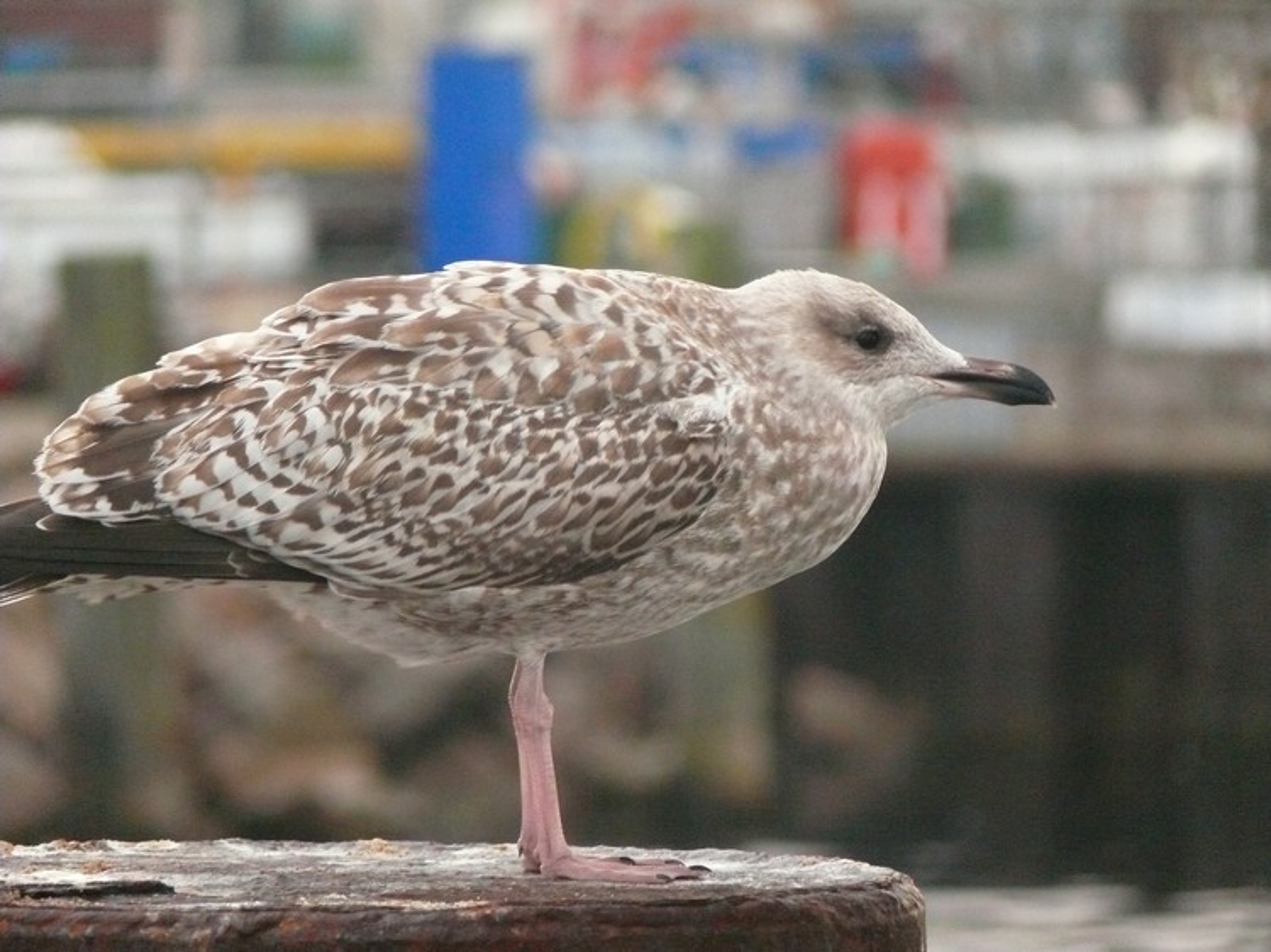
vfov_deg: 3.5
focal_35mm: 420
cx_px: 636
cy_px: 476
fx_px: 15416
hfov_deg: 4.7
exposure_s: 1/125
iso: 800
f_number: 3.7
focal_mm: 88.8
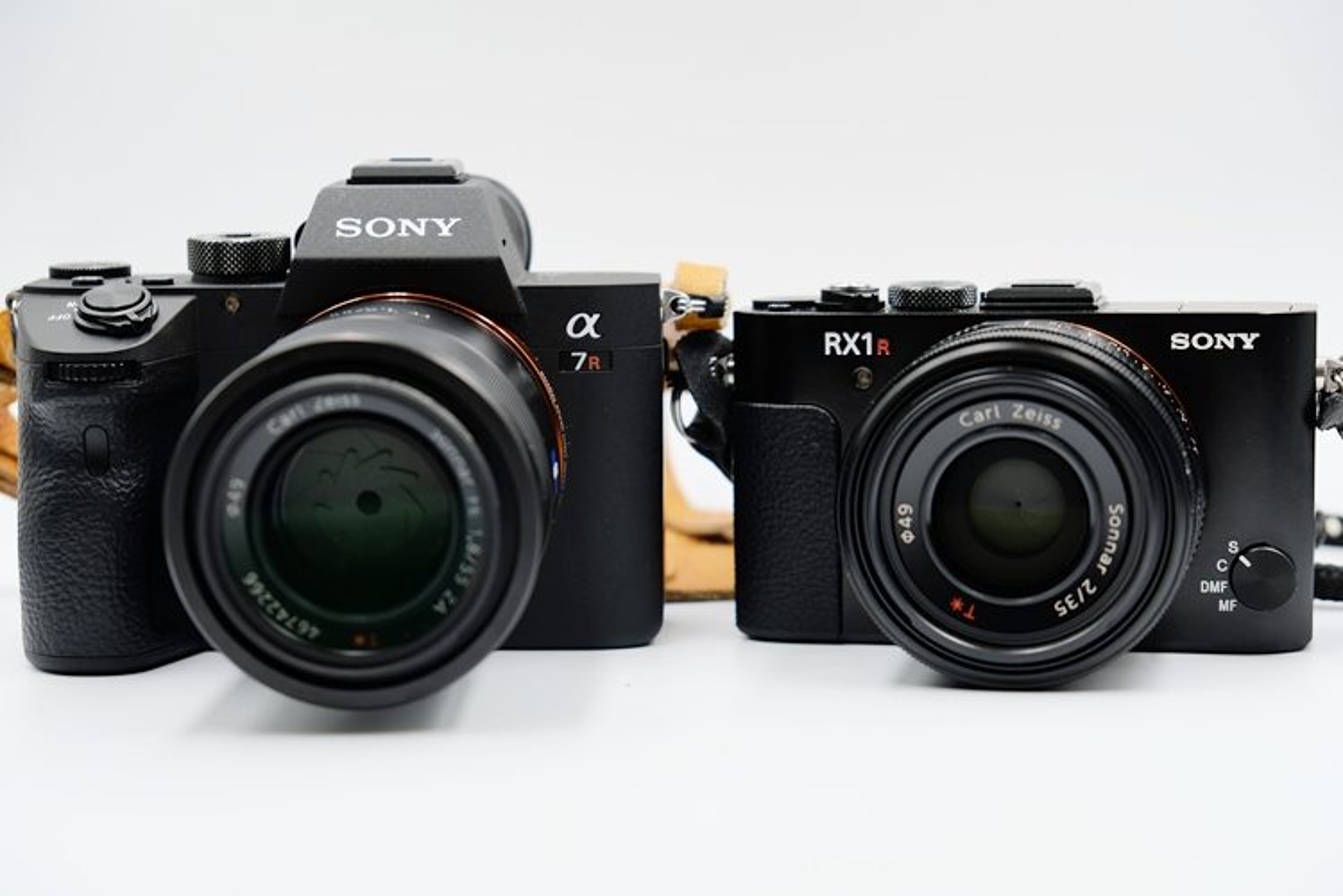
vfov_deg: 19.7
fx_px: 2574
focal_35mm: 69
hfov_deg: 29.2
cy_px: 448
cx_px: 672
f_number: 4
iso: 400
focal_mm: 46.3
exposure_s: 1/125
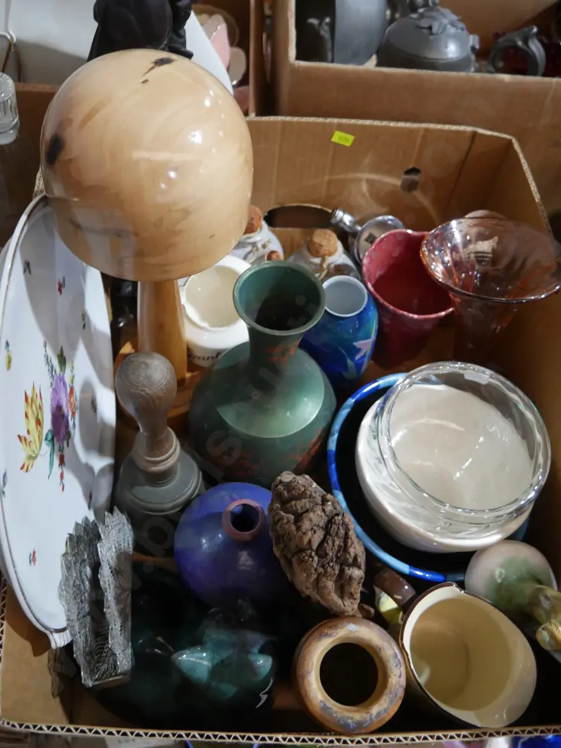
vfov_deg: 61.6
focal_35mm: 29
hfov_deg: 48.2
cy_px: 383
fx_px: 627
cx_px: 271
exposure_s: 1/60
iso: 800
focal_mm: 14
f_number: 3.5
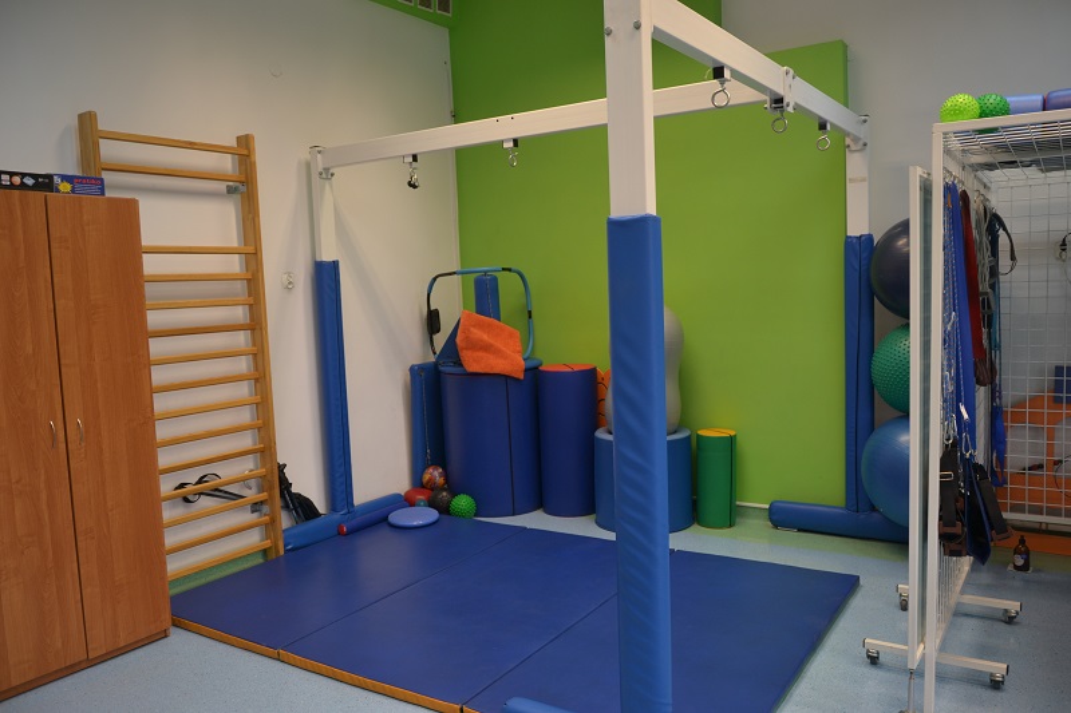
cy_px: 356
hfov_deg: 67.4
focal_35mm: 27
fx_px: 803
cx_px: 536
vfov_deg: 47.9
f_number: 3.5
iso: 200
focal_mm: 18
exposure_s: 1/30
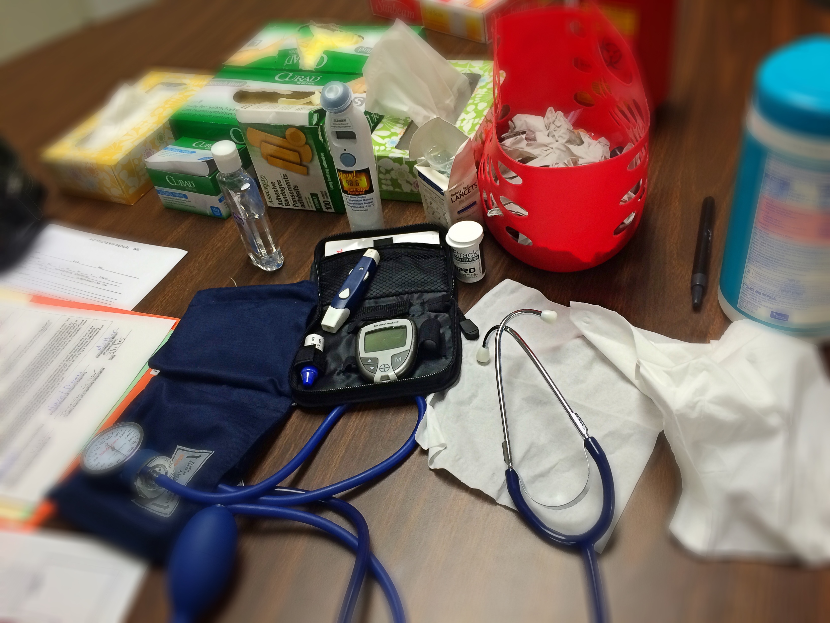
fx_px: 695
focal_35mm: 29
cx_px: 415
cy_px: 312
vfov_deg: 48.2
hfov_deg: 61.7
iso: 40
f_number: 2.2
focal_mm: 4.15
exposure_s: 1/30
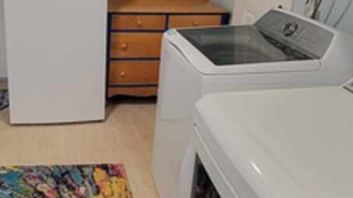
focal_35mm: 40
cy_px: 60
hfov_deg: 48.7
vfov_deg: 29.4
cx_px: 94
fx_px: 374
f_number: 2.2
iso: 250
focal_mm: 2.2
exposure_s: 1/60
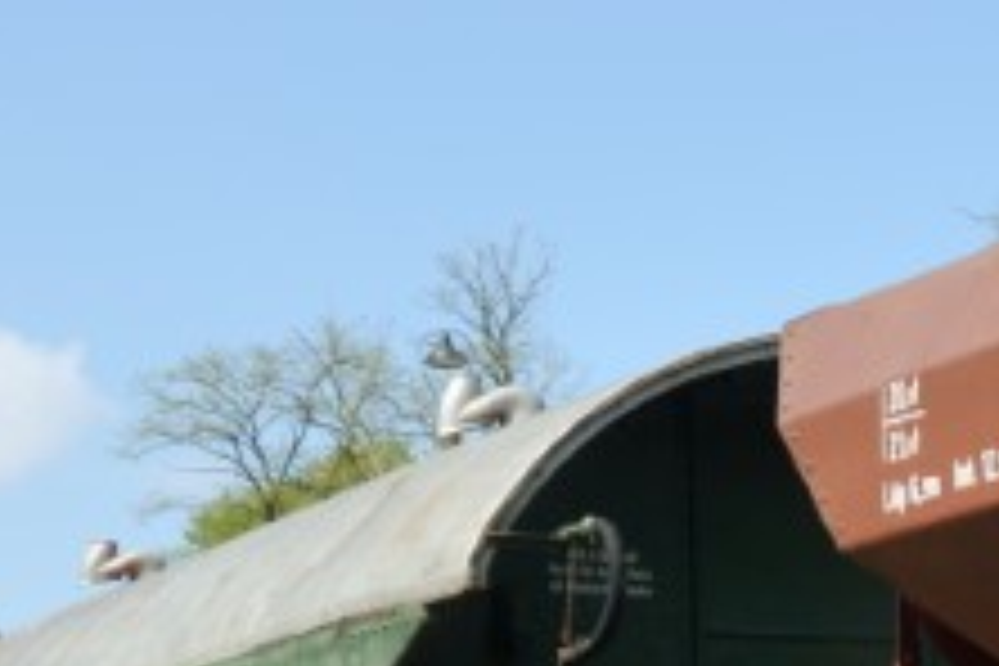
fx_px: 3829
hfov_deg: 14.2
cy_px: 940
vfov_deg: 9.7
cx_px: 1364
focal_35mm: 138
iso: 100
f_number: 7.1
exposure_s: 1/200
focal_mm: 20
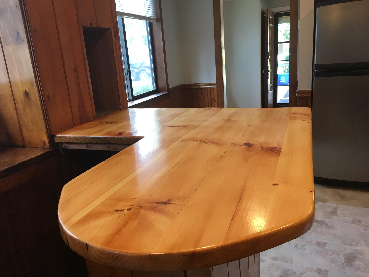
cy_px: 138
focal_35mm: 29
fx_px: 309
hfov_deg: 61.7
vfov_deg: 48.2
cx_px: 184
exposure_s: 1/30
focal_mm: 4.15
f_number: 2.2
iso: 50
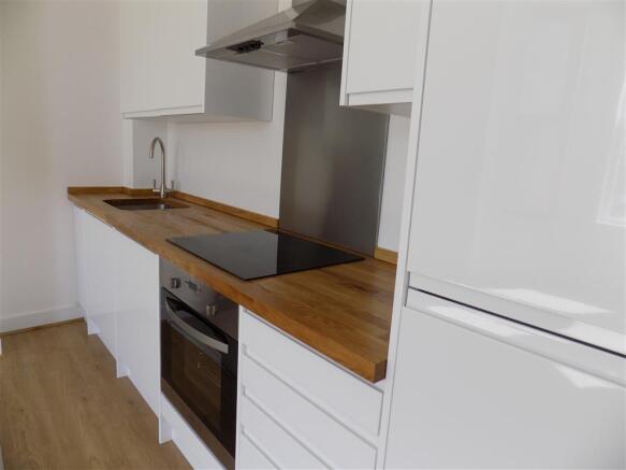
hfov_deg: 73.9
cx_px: 313
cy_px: 235
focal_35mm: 23
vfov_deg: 58.9
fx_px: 416
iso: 80
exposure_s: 1/125
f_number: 3.1
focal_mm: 4
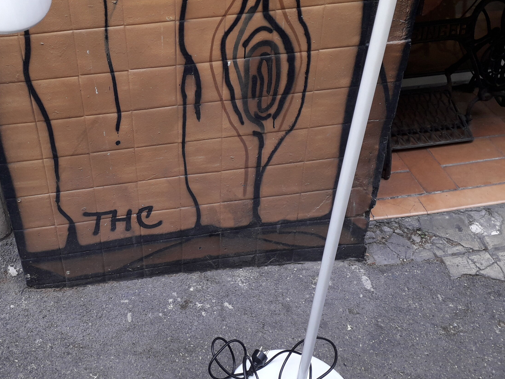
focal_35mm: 40
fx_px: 584
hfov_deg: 46.2
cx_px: 173
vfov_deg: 35.6
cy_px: 122
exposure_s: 1/50
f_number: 1.9
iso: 50
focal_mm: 3.6
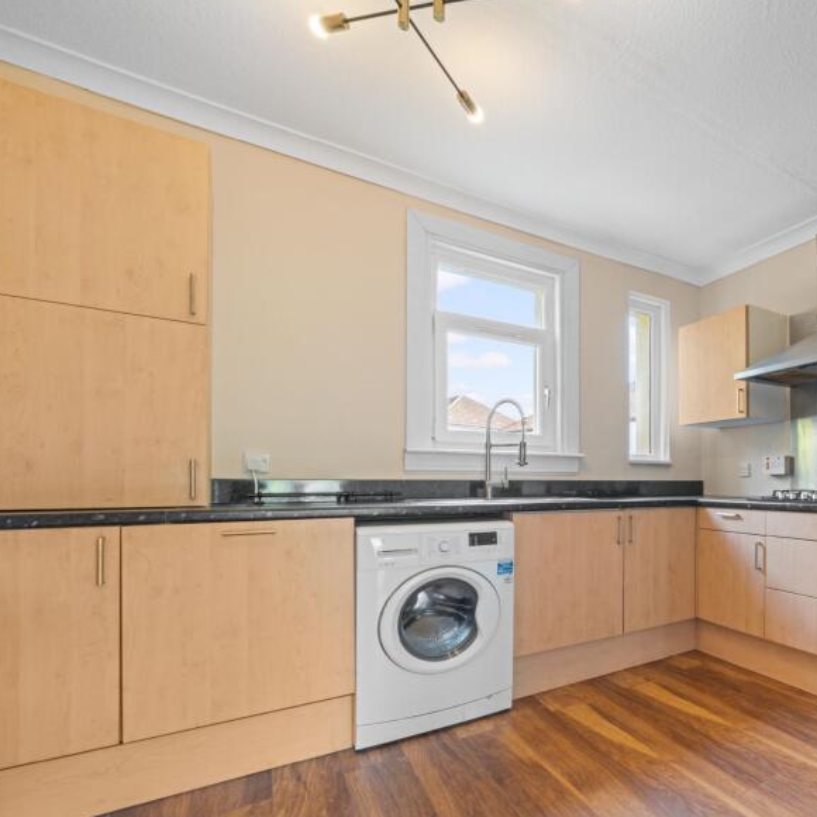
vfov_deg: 80.3
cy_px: 466
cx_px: 655
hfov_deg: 72.4
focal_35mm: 18
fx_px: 481
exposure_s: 5
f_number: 20
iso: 640
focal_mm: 12
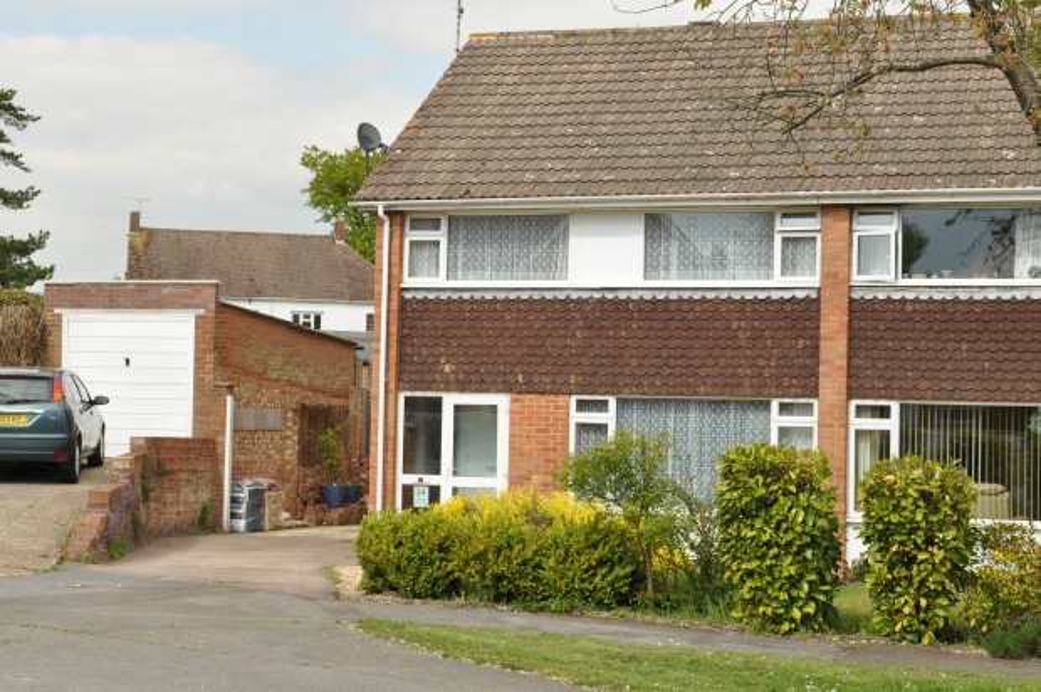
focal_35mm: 68
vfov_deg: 20.1
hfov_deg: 29.9
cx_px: 520
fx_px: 1950
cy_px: 346
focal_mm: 45
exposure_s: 1/125
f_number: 11
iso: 200
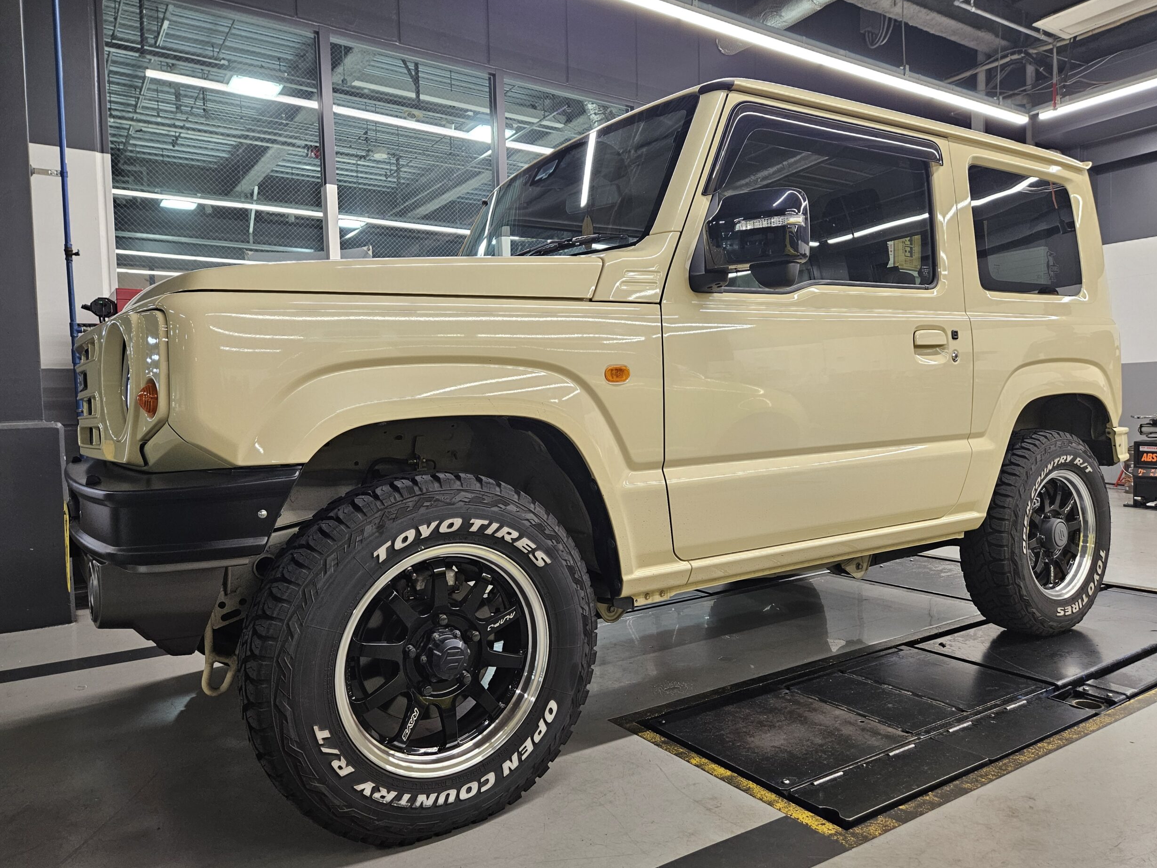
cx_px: 581
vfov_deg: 56.8
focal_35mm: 24
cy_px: 446
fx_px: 802
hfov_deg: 71.6
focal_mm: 5.4
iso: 160
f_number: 1.8
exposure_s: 1/100
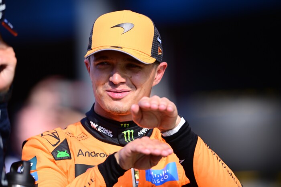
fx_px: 3123
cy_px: 94
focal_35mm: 400
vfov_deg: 3.4
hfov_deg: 5.2
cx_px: 140
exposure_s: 1/1000
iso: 160
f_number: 2.8
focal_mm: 400
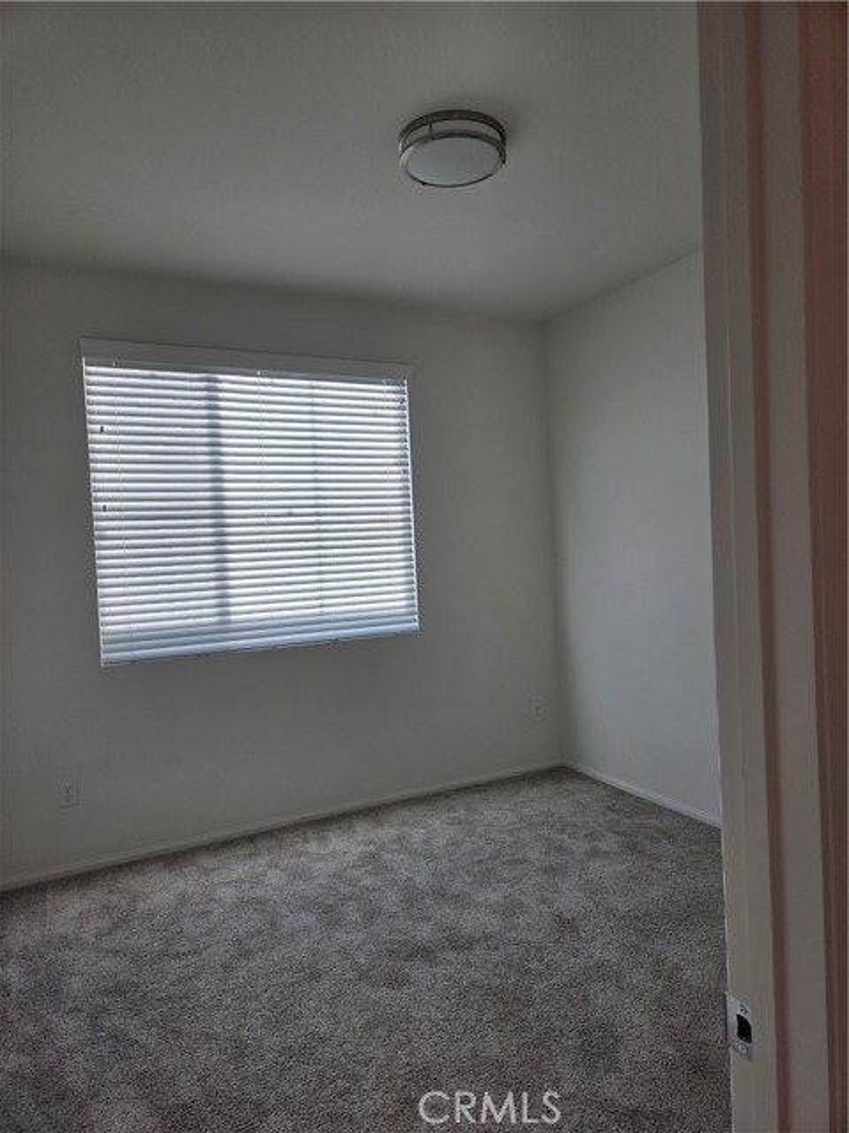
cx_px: 424
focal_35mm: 23
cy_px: 566
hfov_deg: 58.9
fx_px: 752
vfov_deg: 73.9
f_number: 1.8
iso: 80
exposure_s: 1/1041
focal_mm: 5.4
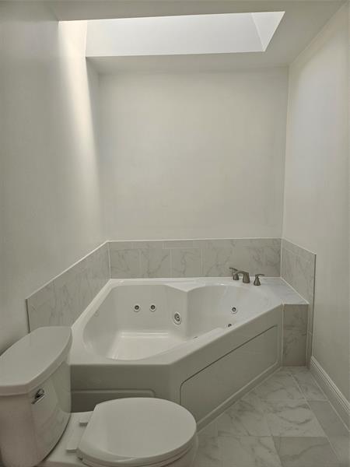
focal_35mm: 23
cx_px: 175
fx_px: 310
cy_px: 234
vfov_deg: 73.9
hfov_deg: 58.9
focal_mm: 5.4
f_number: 1.8
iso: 40
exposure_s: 1/120
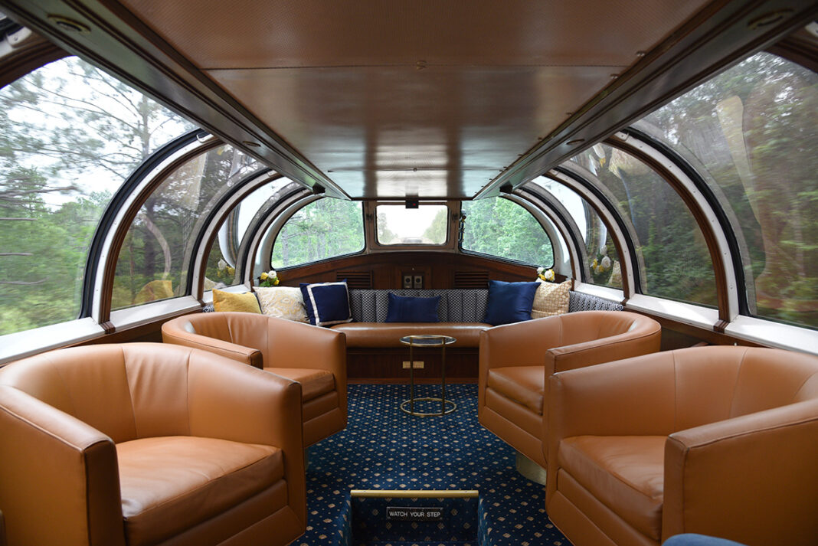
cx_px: 409
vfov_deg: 53.2
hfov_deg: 73.7
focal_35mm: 24
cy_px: 273
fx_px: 546
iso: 800
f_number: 5
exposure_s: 1/100
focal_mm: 24
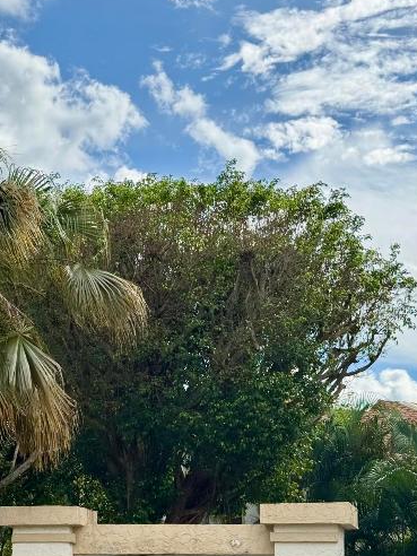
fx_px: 1205
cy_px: 399
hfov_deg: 19.6
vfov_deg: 25.8
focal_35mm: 75
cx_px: 125
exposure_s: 1/4098
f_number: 1.78
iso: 80
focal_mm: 6.76
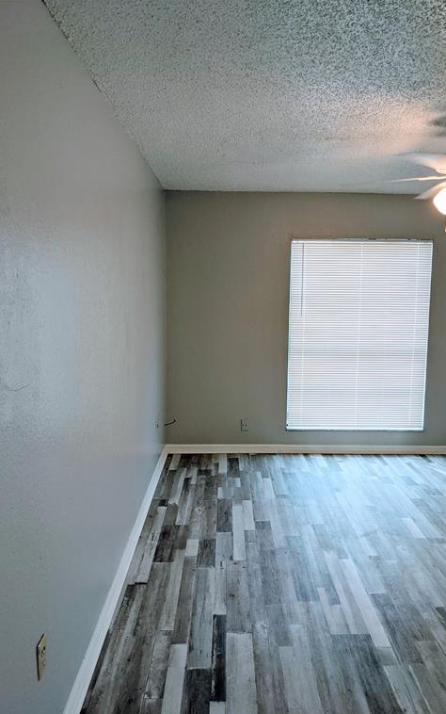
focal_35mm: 29
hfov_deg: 43.1
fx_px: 564
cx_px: 248
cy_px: 361
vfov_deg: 64.6
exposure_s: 1/120
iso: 67
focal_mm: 4.38
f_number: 1.73
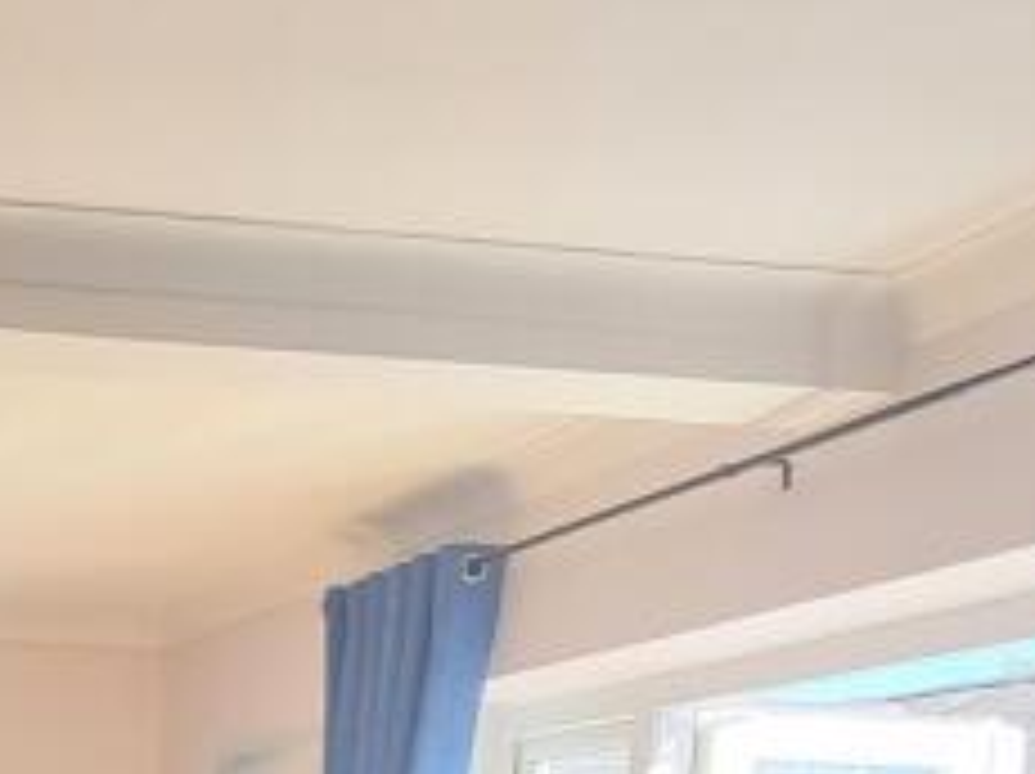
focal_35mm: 58
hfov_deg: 27.4
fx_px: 1732
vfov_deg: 22.0
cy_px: 1071
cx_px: -338
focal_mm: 2.2
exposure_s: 1/155
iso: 50
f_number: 2.2
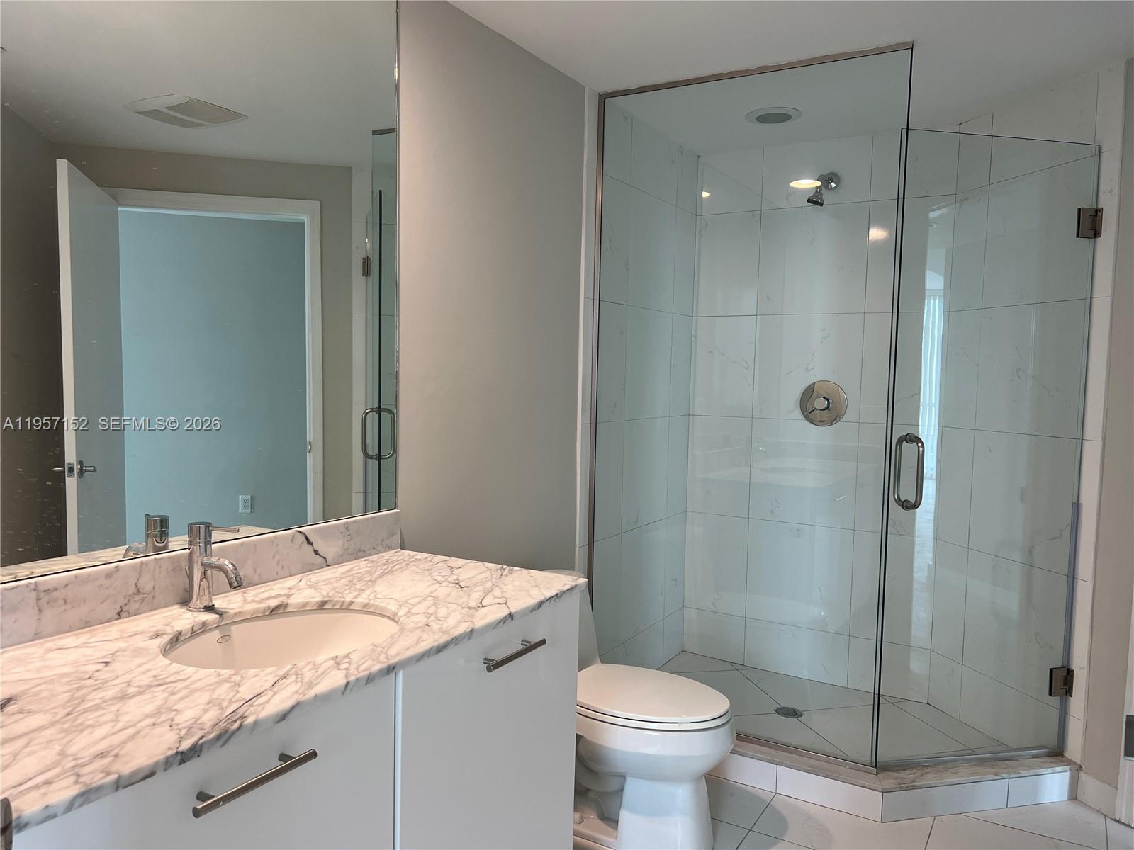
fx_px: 852
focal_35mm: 26
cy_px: 425
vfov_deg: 53.1
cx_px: 567
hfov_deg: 67.3
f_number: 1.5
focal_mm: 5.7
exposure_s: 1/120
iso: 125
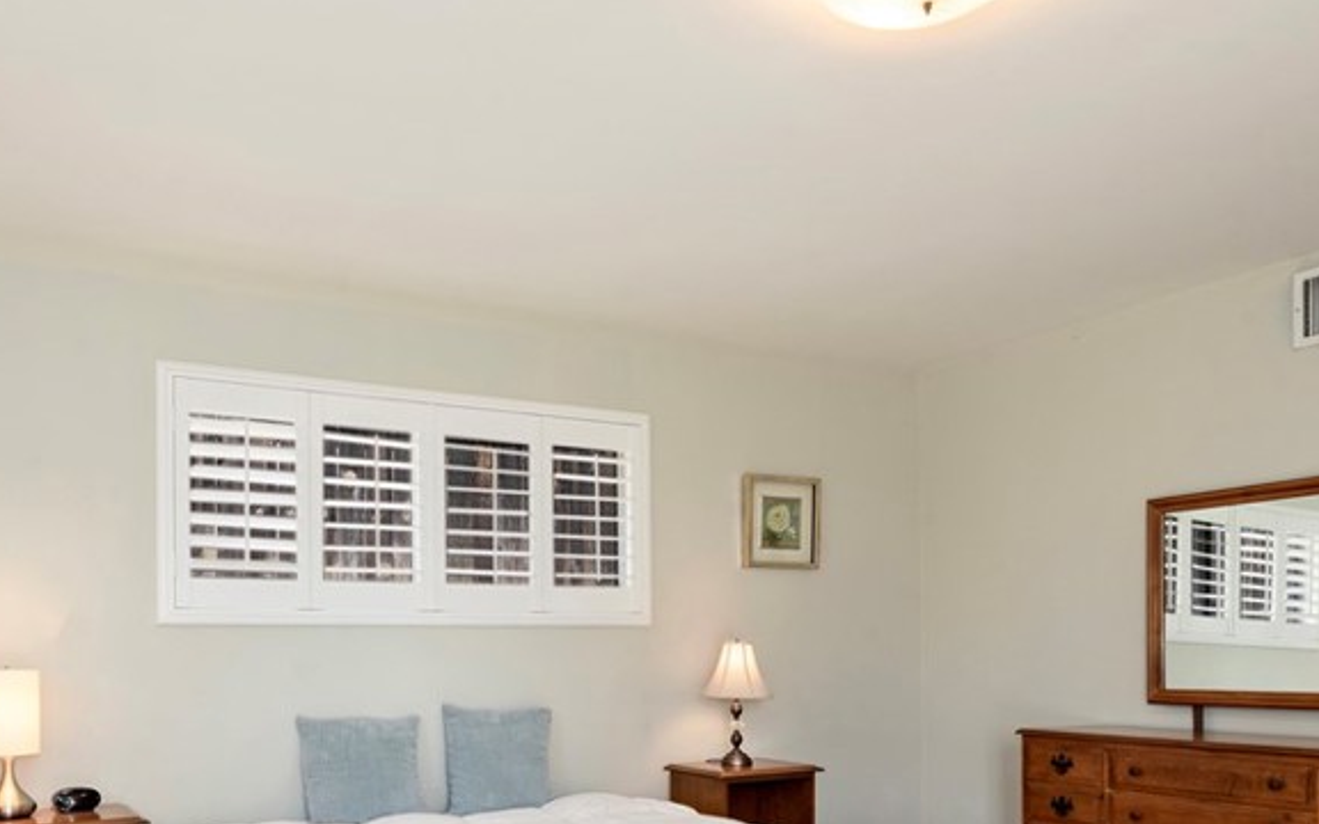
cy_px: 663
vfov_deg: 41.0
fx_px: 1049
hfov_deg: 63.9
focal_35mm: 29
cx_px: 554
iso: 64
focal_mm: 16.1
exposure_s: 1/2
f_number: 13
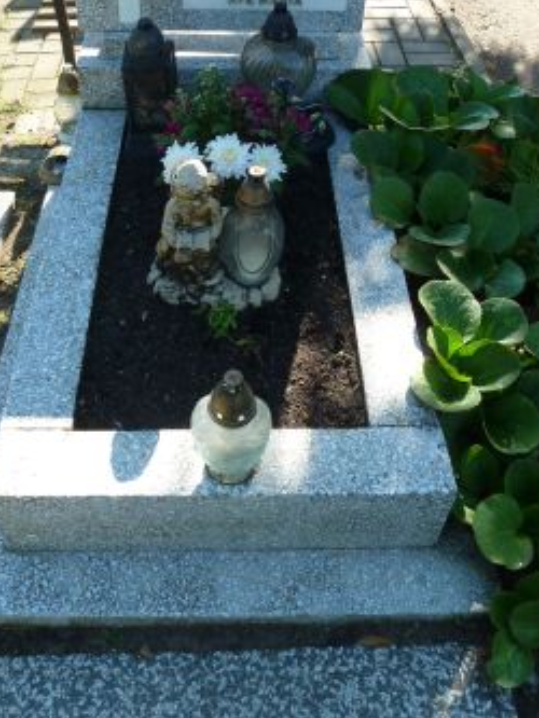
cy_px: 235
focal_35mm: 36
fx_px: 747
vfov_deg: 50.4
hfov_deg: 39.6
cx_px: 235
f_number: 4
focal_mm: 4.1
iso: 160
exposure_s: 1/250
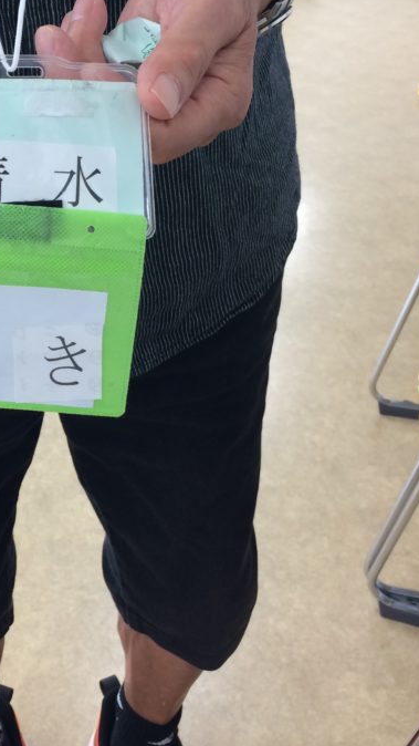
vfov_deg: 42.7
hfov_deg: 24.1
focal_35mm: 48
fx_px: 948
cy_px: 304
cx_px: 23
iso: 32
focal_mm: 4.15
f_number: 2.2
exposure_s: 1/40
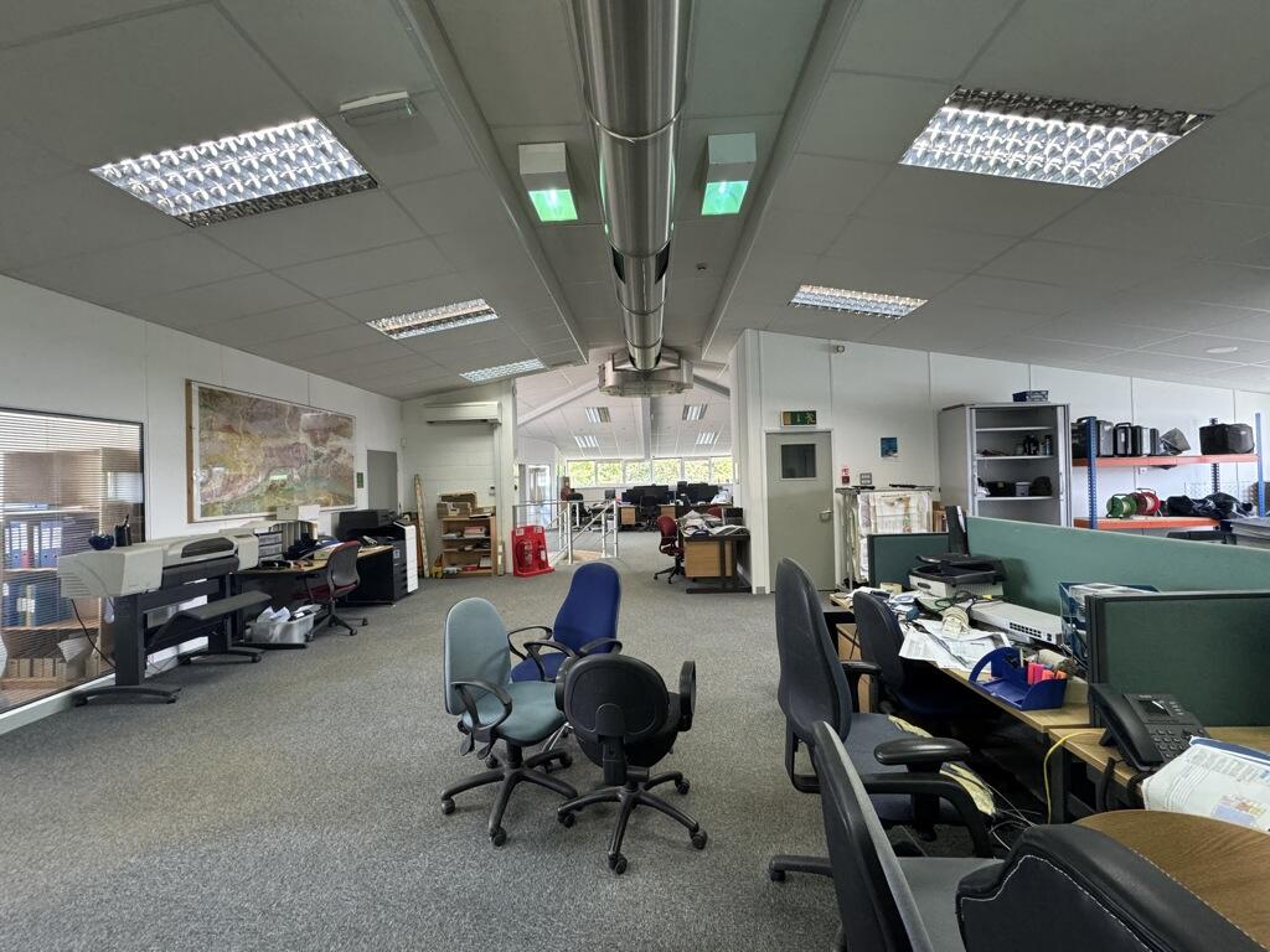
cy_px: 476
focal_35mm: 14
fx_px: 514
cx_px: 635
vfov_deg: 85.7
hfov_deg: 102.1
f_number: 2.2
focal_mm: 2.22
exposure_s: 1/100
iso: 250
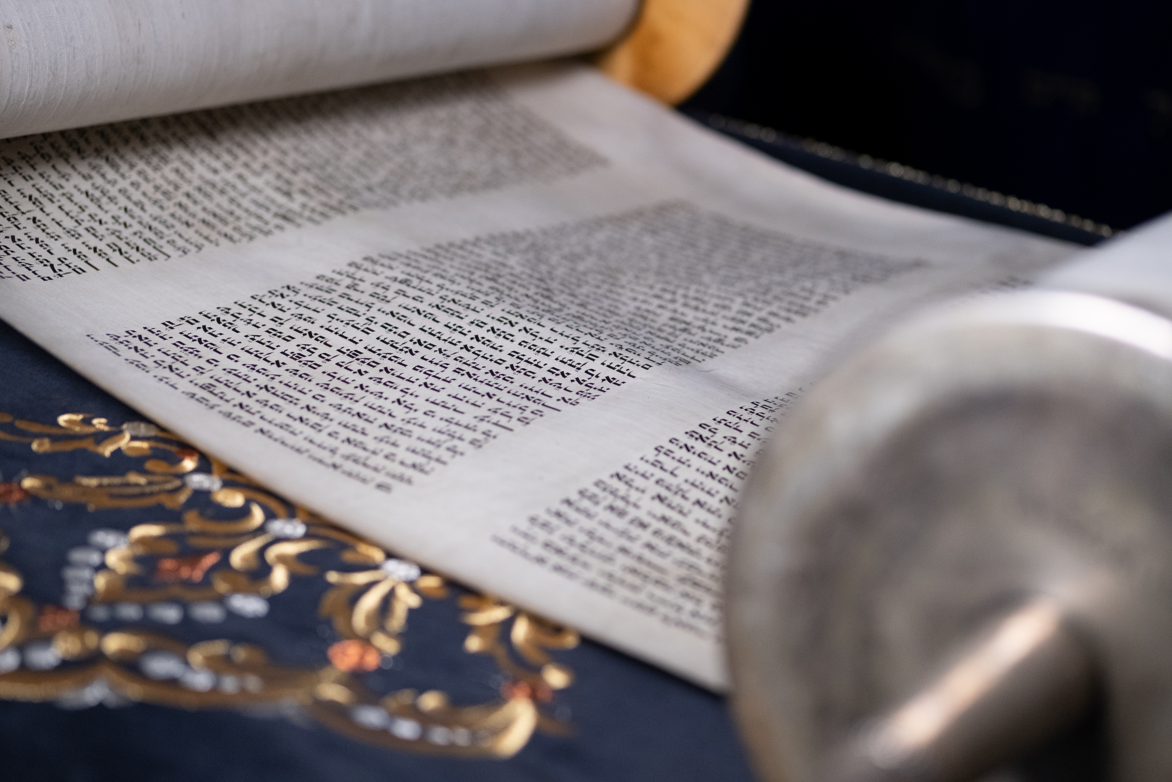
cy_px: 391
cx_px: 586
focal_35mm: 75
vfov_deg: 18.2
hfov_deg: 27.0
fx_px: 2441
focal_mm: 50
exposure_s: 1/1500
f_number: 2.2
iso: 1600
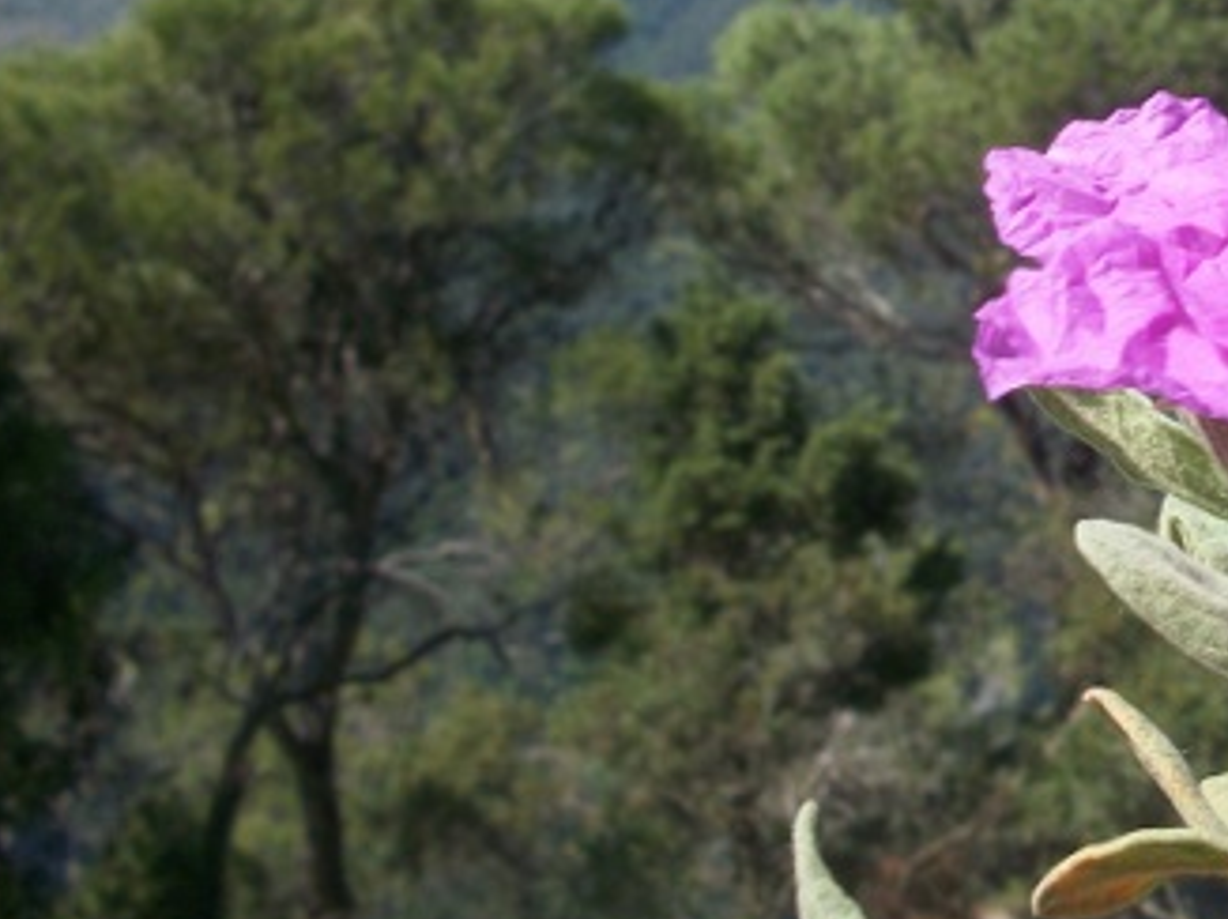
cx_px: 1333
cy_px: 298
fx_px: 3049
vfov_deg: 17.1
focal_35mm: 86
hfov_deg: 21.6
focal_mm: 6.3
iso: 80
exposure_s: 1/250
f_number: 5.6
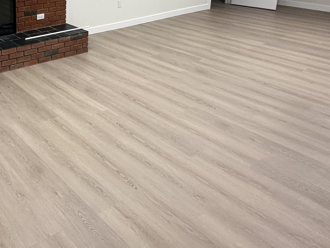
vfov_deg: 36.6
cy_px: 0
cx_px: -10
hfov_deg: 43.8
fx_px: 334
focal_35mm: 35
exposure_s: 1/60
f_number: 2.2
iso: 200
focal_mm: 2.22
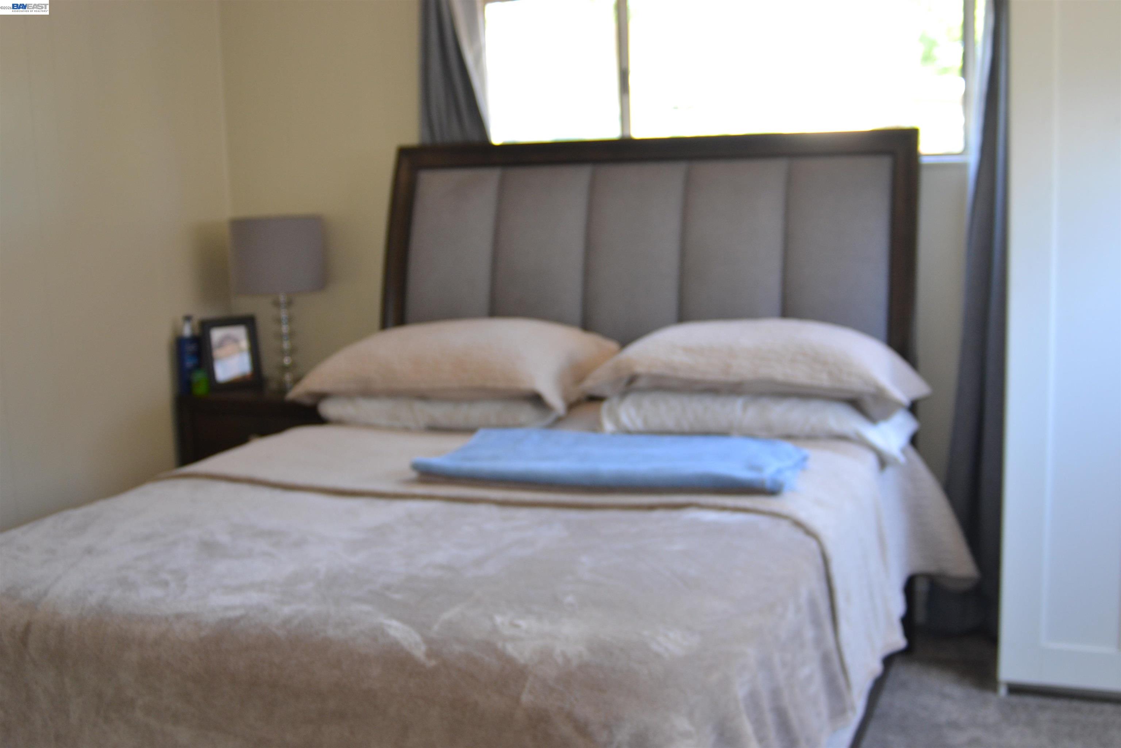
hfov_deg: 46.4
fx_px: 1308
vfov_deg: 31.9
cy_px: 374
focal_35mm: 42
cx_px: 560
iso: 400
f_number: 3.3
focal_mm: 28
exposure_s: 1/60
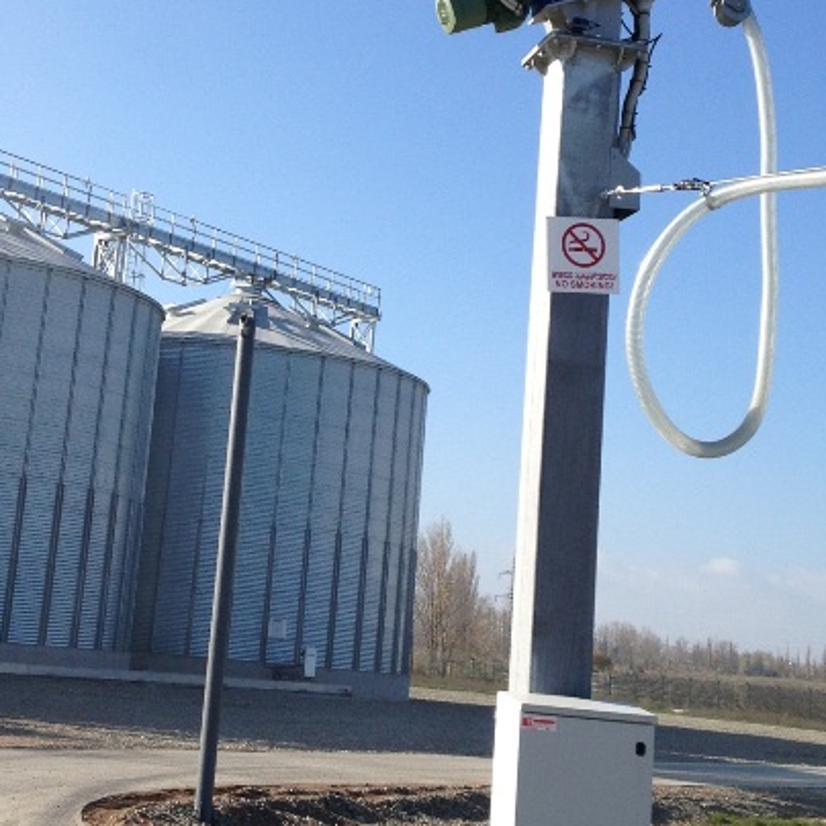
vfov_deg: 24.2
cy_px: 279
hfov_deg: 24.3
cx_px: 308
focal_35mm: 71
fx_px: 1917
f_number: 2.4
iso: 50
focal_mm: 4.28
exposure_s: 1/1577
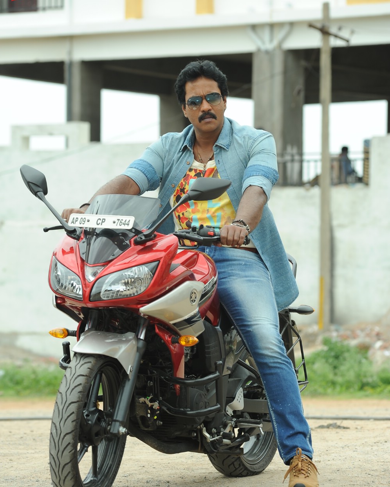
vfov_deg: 11.8
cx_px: 195
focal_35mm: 164
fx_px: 2366
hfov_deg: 9.4
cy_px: 261
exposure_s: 1/320
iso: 200
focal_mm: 145
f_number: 5
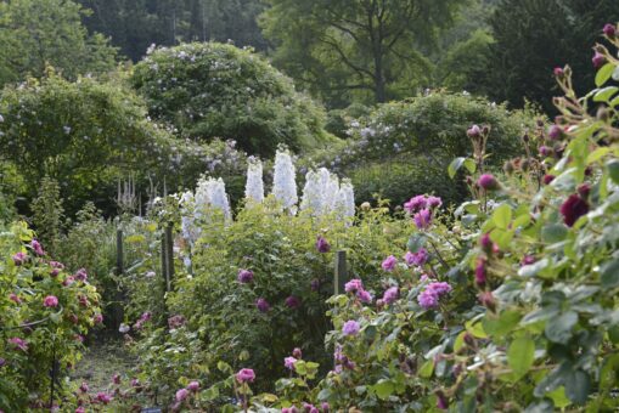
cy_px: 206
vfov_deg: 19.5
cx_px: 310
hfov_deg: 28.8
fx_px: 1204
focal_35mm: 70
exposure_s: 1/60
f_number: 10
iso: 160
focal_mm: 70
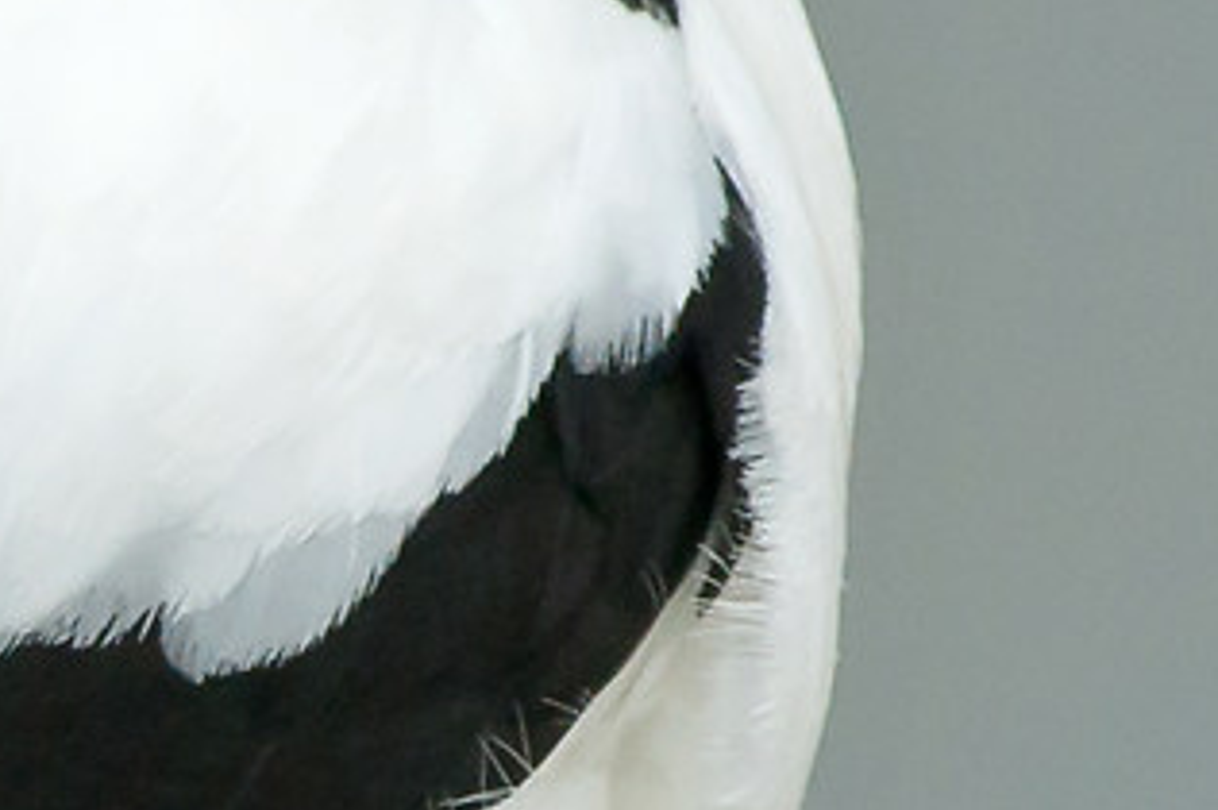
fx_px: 192478
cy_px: 964
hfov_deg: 0.4
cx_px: -335
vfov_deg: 0.2
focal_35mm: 5695
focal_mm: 500
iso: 320
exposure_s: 1/800
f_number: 10
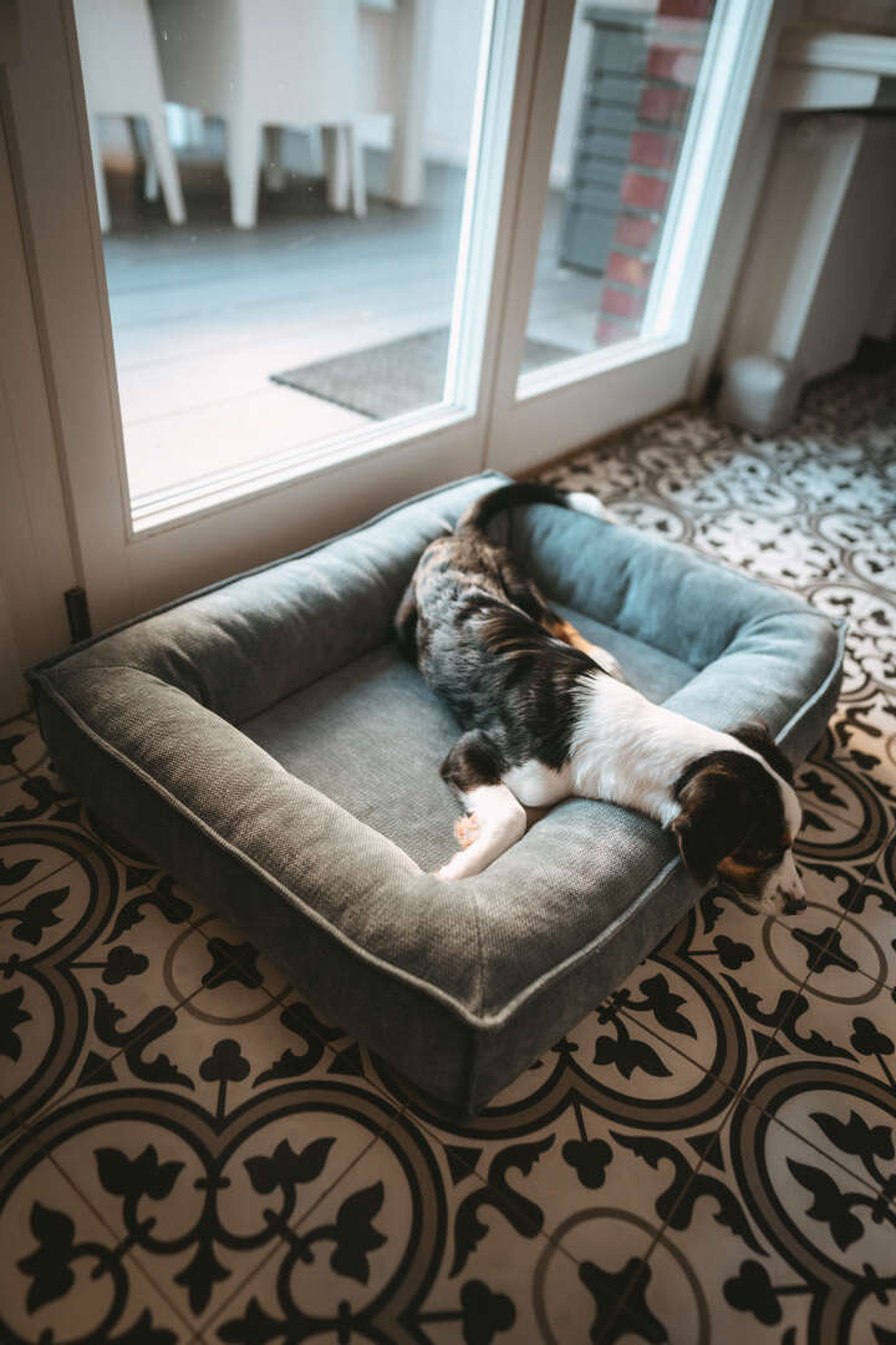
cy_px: 672
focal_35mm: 24
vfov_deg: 73.7
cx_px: 448
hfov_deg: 53.1
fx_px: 896
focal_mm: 24
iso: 1600
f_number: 1.8
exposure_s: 1/640
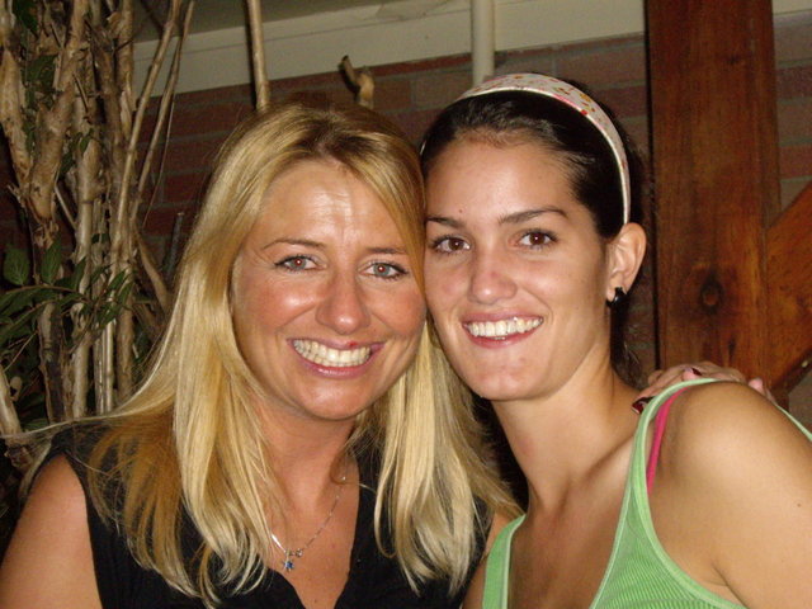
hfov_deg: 24.7
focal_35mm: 79
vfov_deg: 18.7
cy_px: 304
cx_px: 406
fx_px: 1853
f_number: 4.1
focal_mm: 12.8
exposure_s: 1/80
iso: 400
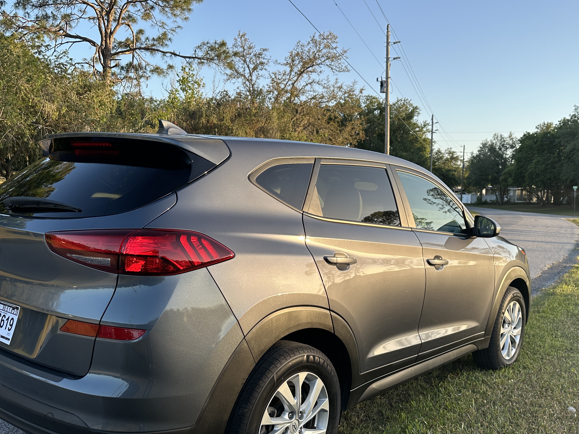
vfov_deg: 42.9
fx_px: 552
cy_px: 245
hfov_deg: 55.2
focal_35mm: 33
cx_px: 322
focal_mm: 6.86
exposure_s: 1/1009
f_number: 1.78
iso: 80
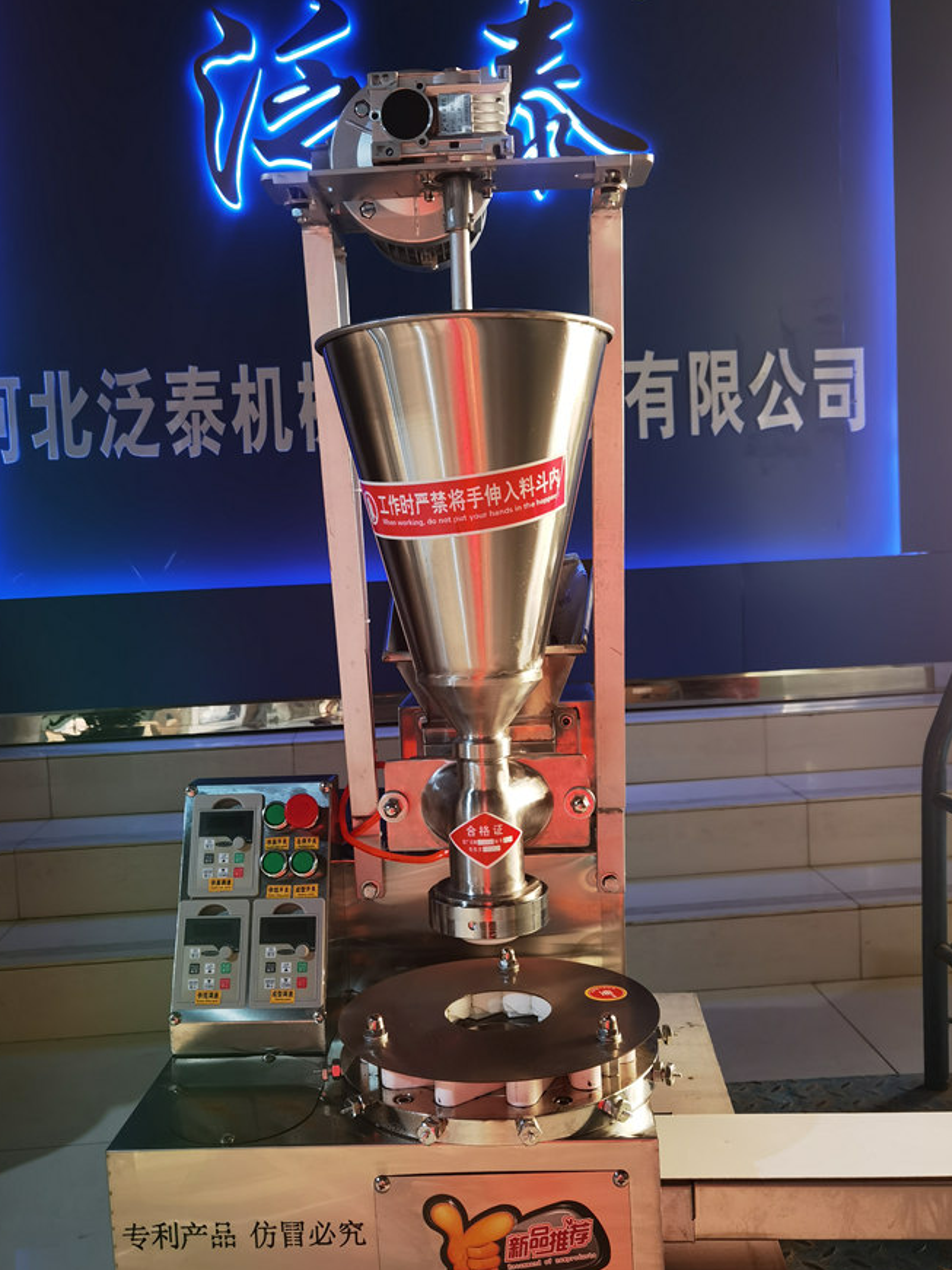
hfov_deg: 45.4
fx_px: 1137
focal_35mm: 31
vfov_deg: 58.4
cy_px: 630
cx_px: 455
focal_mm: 6.71
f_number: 1.9
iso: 200
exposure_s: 1/50
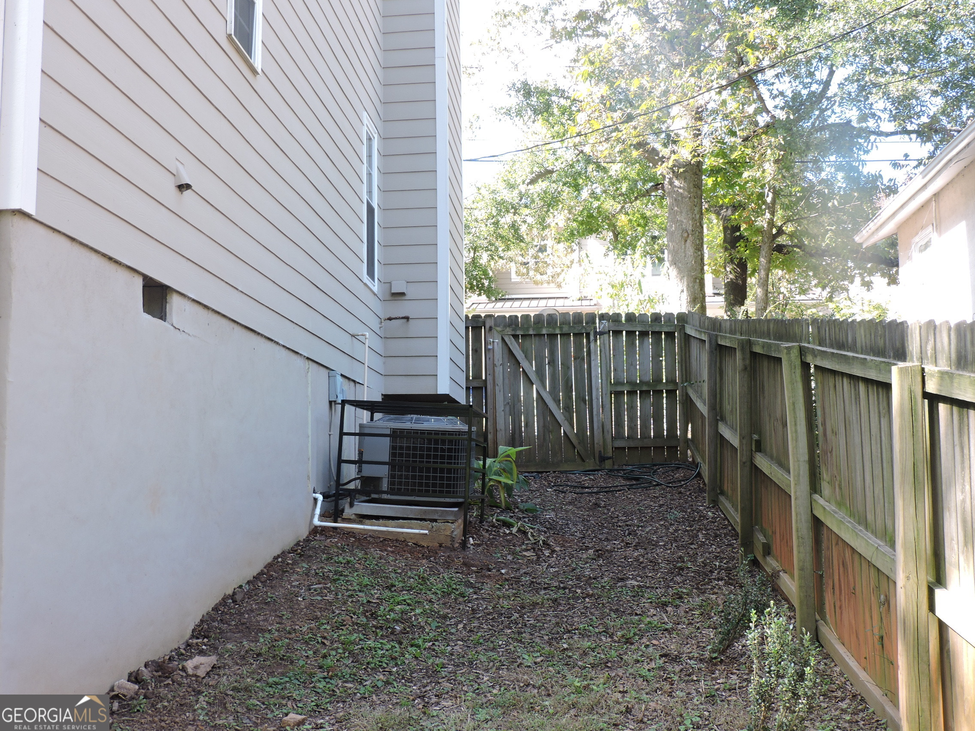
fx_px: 1211
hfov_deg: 43.9
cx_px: 488
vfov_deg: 33.6
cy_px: 366
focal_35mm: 43
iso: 100
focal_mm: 7.7
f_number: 3.4
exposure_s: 1/60
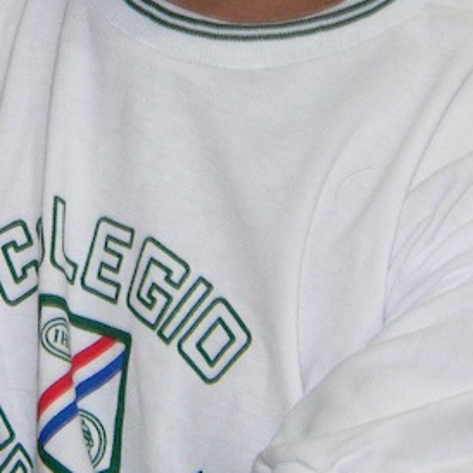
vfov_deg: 3.2
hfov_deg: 3.2
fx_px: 8487
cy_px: 69
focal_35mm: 549
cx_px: -16
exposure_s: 1/60
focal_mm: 44.3
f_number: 2.8
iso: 400
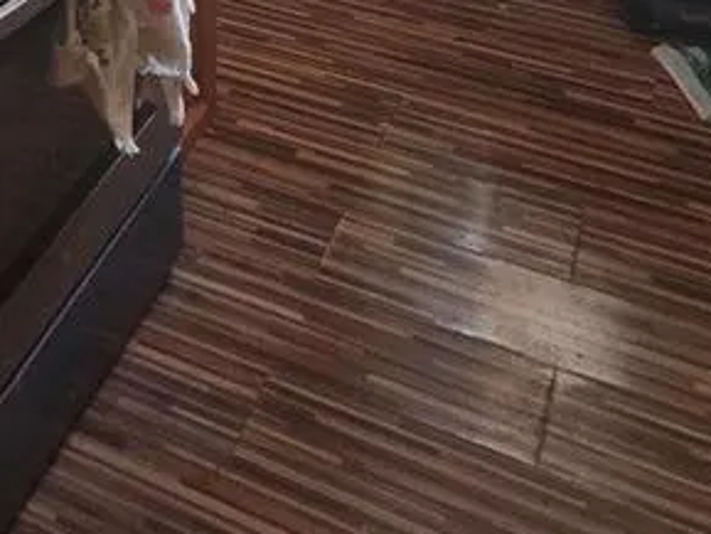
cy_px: -561
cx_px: 123
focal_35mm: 54
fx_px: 1110
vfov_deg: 17.8
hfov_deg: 34.2
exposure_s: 1/60
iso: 320
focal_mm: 2.2
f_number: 2.2
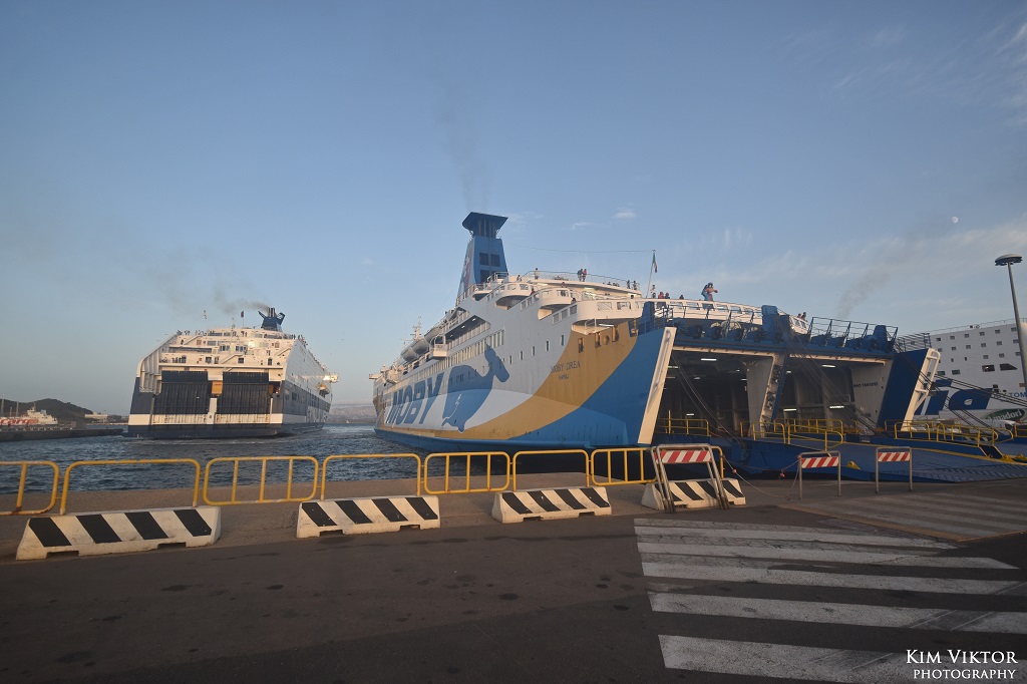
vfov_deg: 47.9
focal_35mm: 27
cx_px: 514
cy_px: 342
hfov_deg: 67.4
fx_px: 770
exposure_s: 1/250
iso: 280
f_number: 8
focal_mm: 18
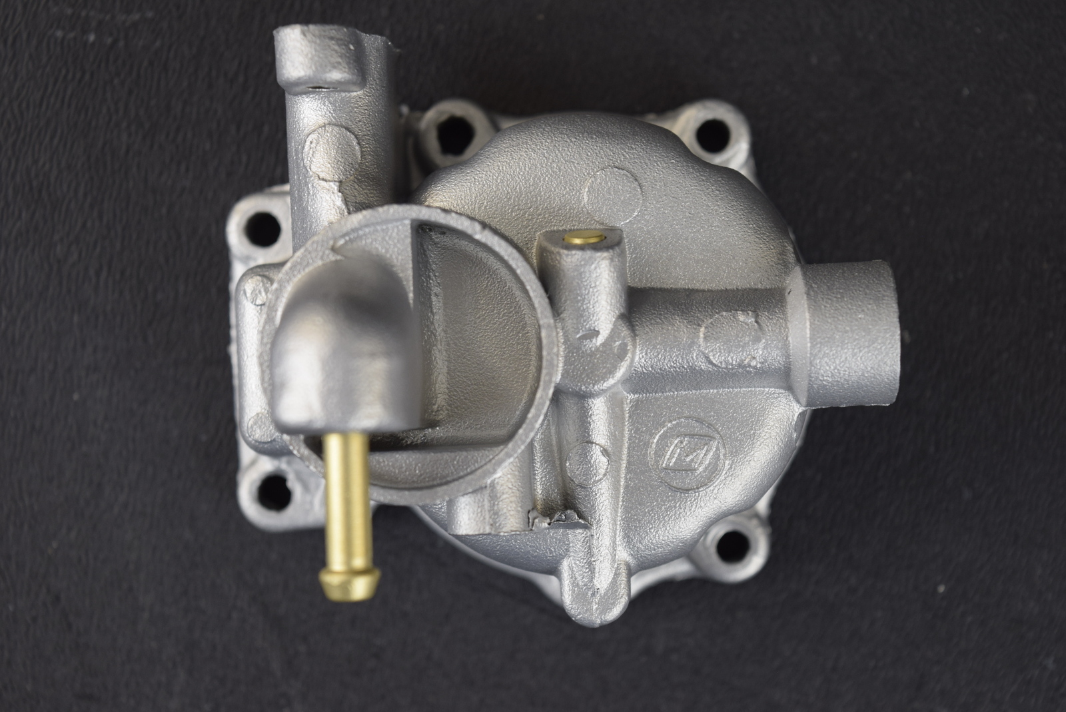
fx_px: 2444
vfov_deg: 16.6
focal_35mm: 82
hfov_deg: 24.6
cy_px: 356
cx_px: 533
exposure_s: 1/125
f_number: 7.1
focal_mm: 55
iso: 400
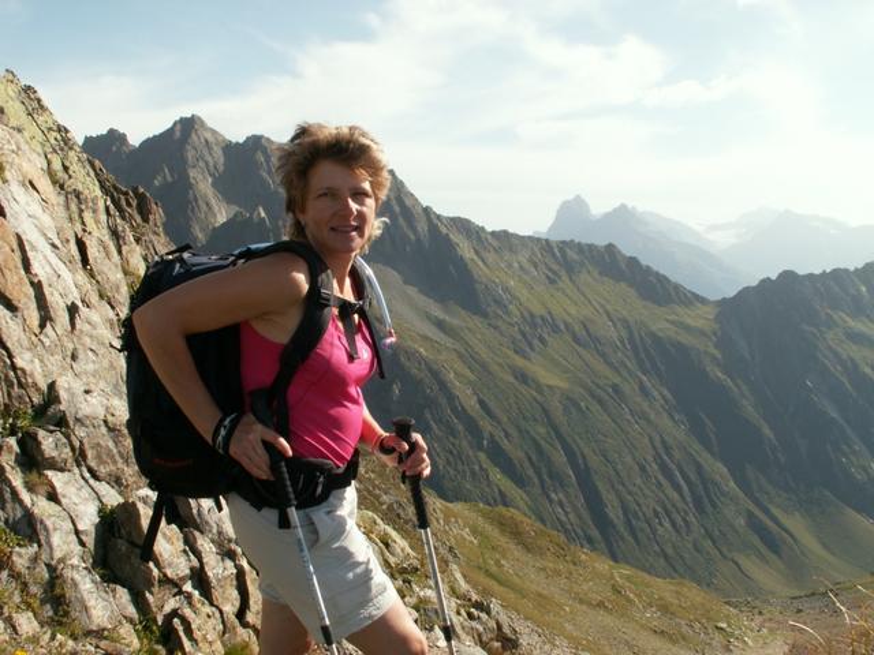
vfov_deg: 40.7
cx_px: 437
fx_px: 884
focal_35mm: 35
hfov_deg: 52.6
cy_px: 328
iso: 50
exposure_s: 1/200
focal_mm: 5.86
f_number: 6.3
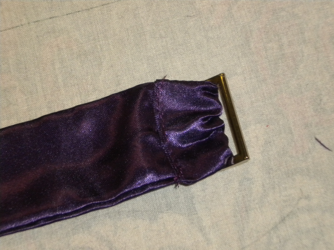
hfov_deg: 18.7
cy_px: 125
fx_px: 1013
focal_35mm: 105
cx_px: 167
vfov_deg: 14.1
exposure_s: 1/60
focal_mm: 18.9
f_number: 8.5
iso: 400
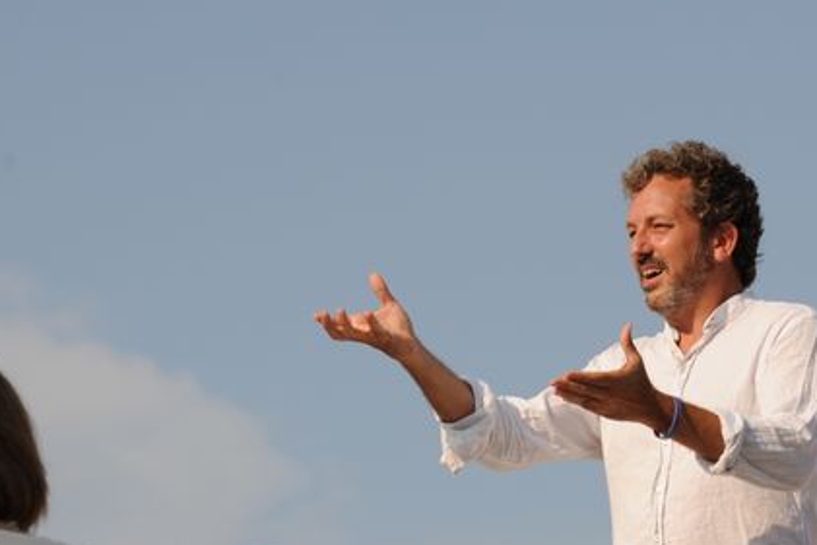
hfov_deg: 7.0
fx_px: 6629
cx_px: 609
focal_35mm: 292
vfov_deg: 4.7
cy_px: 581
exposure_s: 1/800
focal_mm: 120
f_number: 8
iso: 250
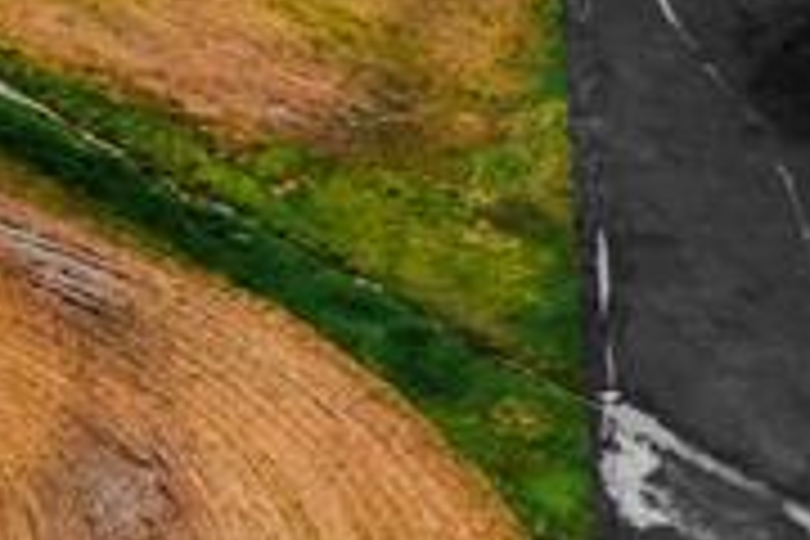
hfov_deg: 10.4
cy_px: -711
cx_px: -1377
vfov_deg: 8.0
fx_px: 3577
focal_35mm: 159
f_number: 4.5
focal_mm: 10.26
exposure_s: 1/200
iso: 100
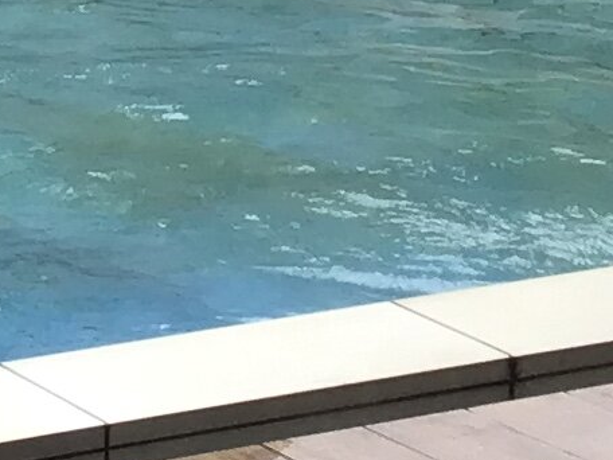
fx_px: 3931
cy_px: -187
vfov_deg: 6.6
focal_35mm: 222
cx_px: -440
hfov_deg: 8.6
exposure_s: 1/128
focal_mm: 3.3
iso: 25
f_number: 2.4
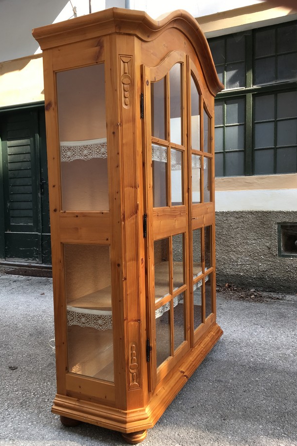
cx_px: 130
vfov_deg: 60.3
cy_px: 226
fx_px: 384
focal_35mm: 31
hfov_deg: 42.2
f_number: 2.2
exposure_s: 1/175
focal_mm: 4.15
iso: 25
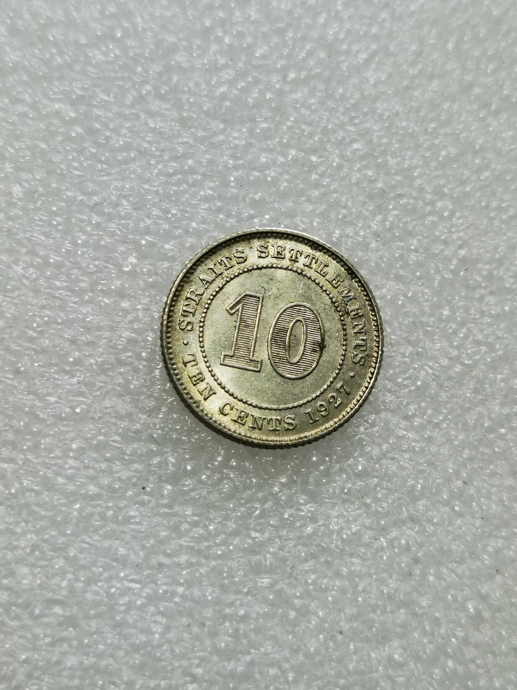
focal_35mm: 63
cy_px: 345
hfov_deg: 23.3
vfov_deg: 30.7
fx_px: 1255
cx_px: 258
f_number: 1.9
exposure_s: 1/100
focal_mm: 6.67
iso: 64
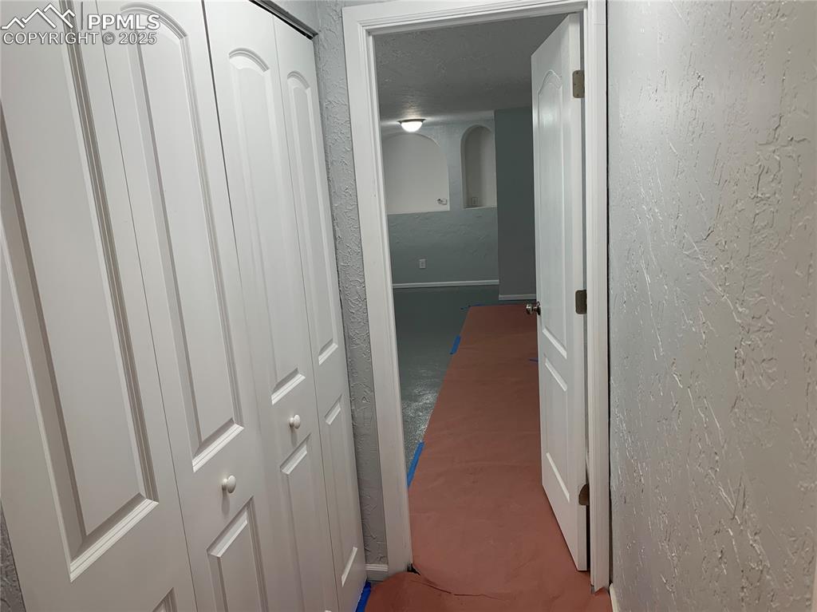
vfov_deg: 53.0
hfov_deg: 67.3
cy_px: 306
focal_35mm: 26
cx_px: 408
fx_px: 613
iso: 50
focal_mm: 4.25
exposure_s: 1/60
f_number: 1.8
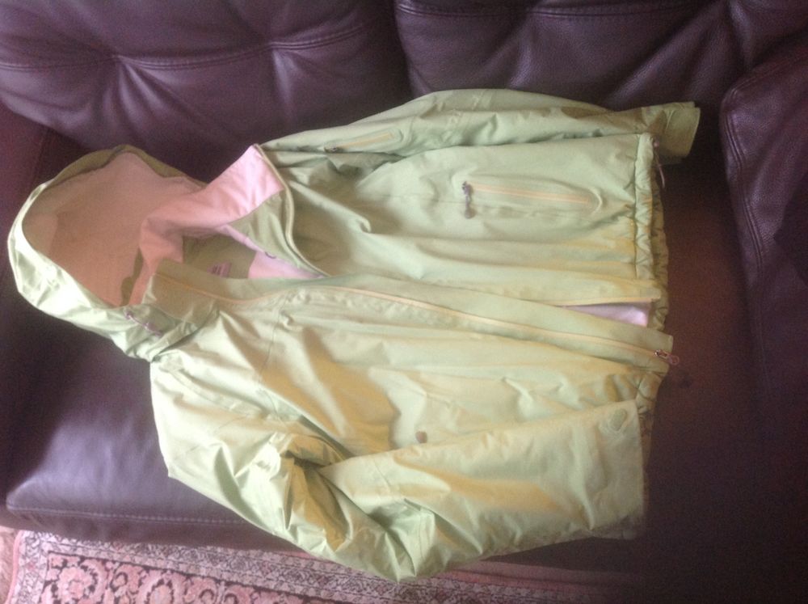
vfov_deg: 40.6
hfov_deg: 52.7
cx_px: 404
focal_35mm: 35
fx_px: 816
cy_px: 302
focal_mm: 4.28
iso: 200
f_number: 2.4
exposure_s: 1/15
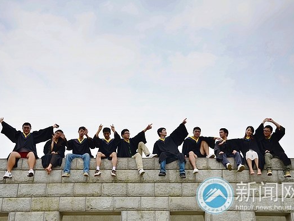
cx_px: 146
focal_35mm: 56
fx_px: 476
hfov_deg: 34.3
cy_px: 111
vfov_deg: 26.1
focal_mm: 34
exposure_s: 1/640
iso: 100
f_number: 6.3
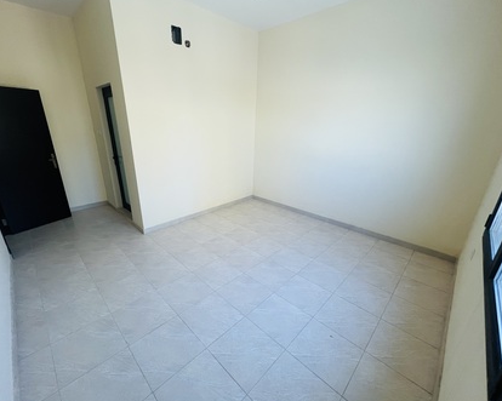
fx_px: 208
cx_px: 237
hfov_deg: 100.6
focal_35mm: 14
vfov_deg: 88.0
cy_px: 200
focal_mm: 1.57
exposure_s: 1/99
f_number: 1.8
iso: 160
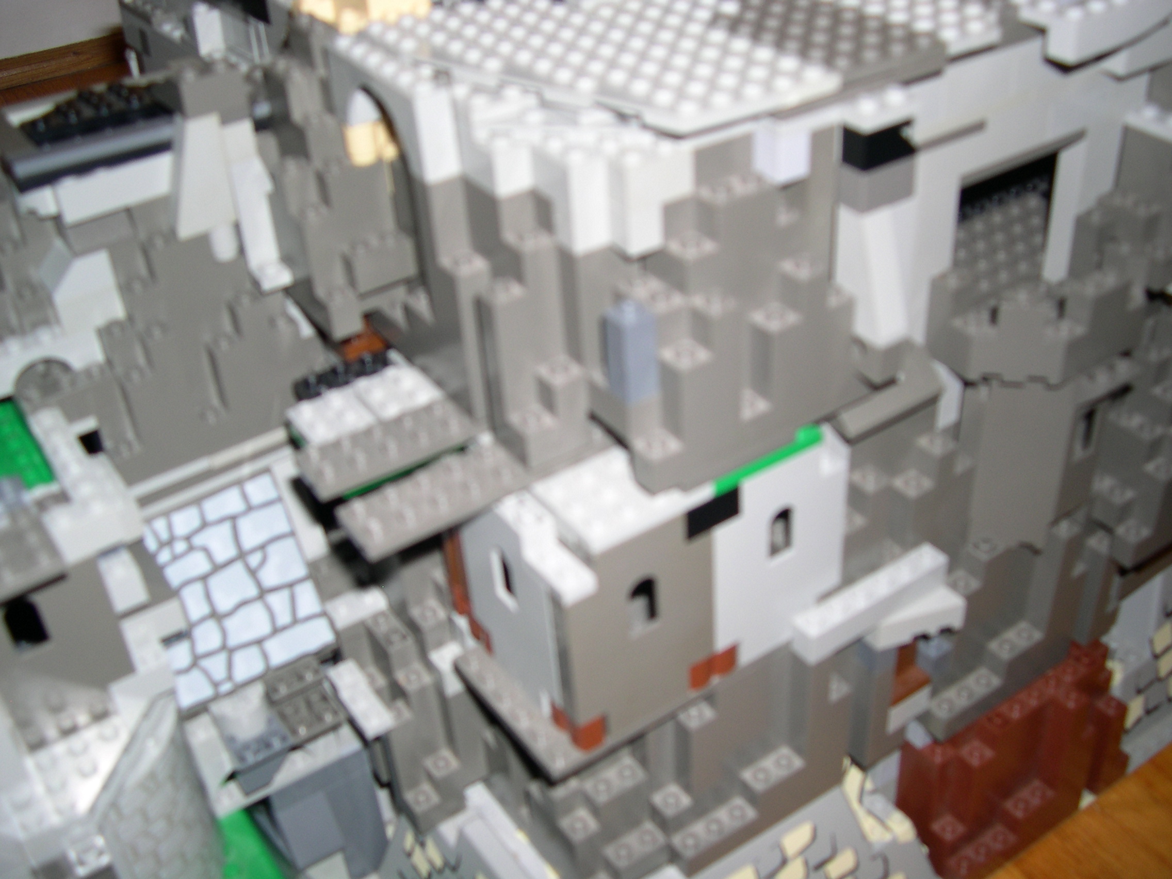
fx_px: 1287
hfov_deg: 49.0
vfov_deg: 37.7
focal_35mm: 38
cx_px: 586
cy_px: 440
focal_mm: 8
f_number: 2.8
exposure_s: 1/60
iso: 100
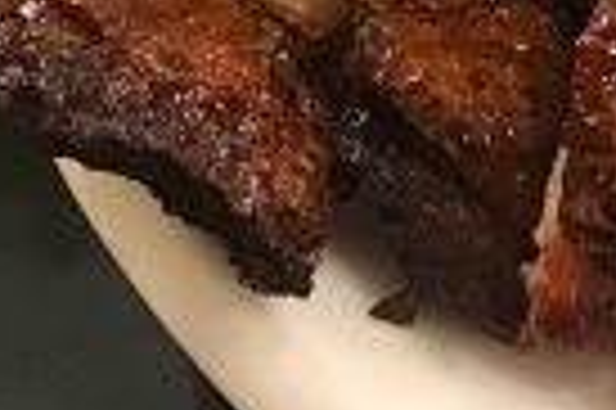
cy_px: -268
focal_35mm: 149
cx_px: 1012
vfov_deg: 8.9
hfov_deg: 12.8
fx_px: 2546
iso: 100
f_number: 1.8
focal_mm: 3.99
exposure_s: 1/13
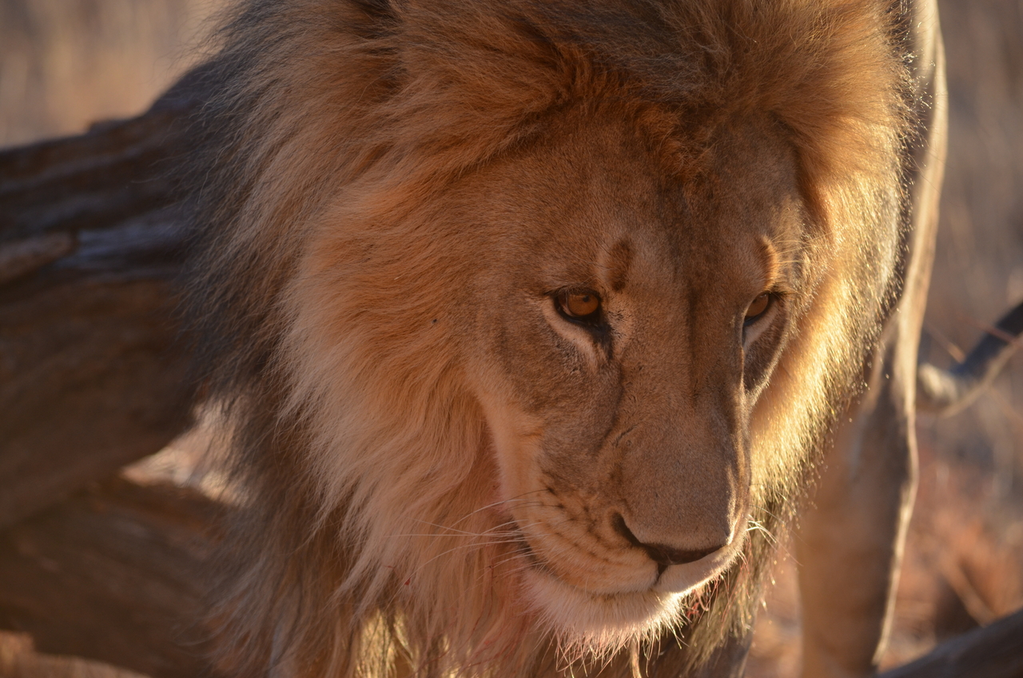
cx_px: 512
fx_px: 8933
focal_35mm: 315
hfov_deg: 6.6
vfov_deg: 4.3
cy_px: 339
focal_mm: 210
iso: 400
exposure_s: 1/500
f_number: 5.6
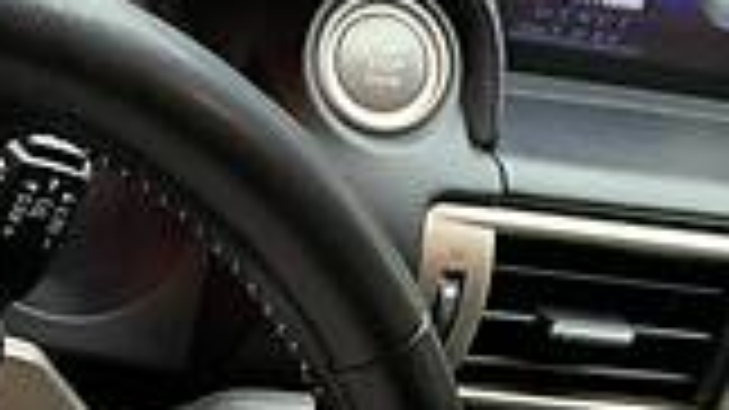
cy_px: 662
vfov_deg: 11.0
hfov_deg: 19.6
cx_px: -54
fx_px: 2029
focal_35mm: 105
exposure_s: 1/60
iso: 200
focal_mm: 4.2
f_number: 1.8
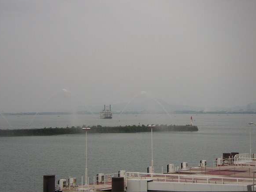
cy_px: 91
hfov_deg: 18.9
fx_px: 769
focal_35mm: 104
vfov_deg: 14.2
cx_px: 120
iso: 50
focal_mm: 14.7
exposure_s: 1/400
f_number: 3.8
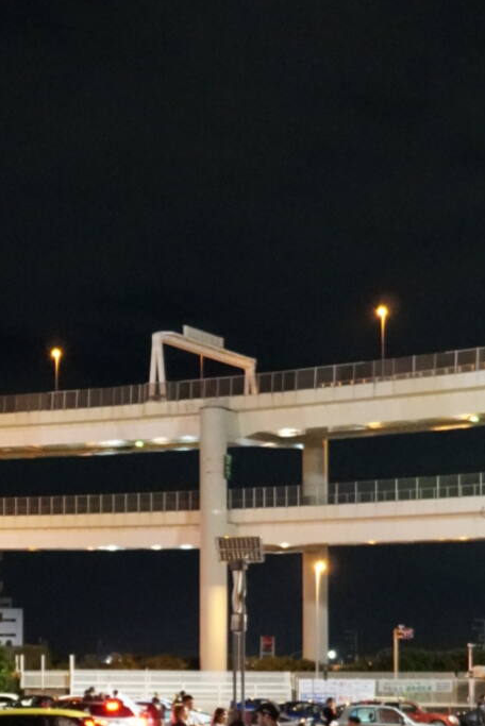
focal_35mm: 71
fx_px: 1433
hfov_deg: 18.8
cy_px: 654
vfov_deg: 27.4
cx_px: 24
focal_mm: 18
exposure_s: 1/15
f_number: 3.5
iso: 6400
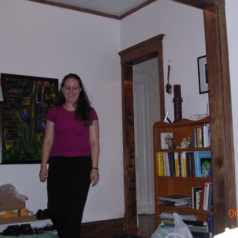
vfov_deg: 34.7
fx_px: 381
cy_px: 118
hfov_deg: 34.6
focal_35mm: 49
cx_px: 143
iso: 210
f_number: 2.9
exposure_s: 1/60.1
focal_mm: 6.2
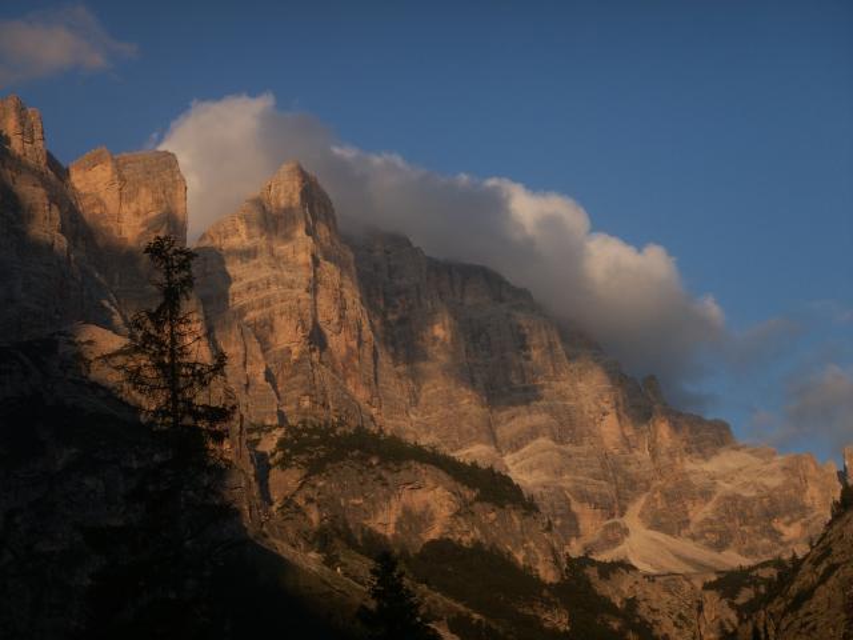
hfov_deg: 30.3
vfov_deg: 22.9
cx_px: 426
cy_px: 320
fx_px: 1577
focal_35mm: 64
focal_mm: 13.5
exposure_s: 1/125
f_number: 7.1
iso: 50
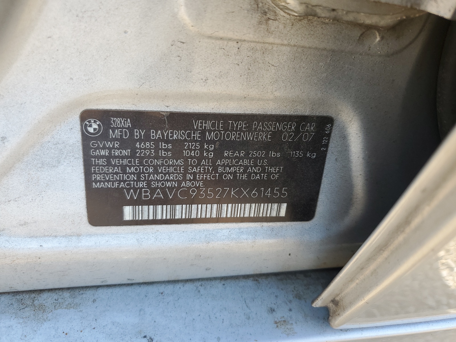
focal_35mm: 26
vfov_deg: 53.1
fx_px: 343
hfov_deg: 67.3
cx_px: 228
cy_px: 171
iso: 50
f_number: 1.5
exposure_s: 1/476
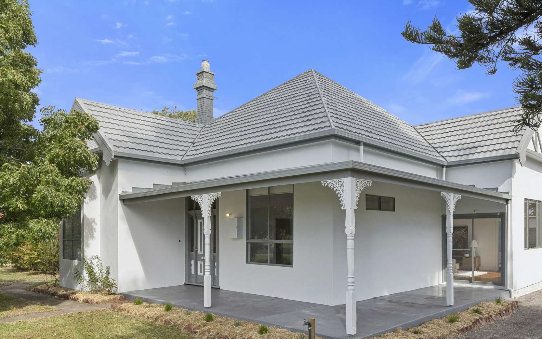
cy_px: 207
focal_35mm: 27
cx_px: 307
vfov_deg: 45.7
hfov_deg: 68.1
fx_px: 399
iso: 100
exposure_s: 1/100
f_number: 11
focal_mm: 15.7
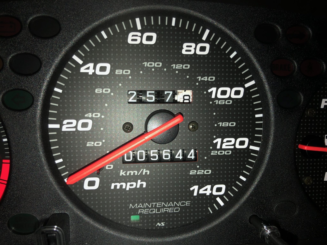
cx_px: 164
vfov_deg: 49.7
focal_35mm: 28
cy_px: 122
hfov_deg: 63.4
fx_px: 265
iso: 20
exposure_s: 1/37
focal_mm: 3.99
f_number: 1.8
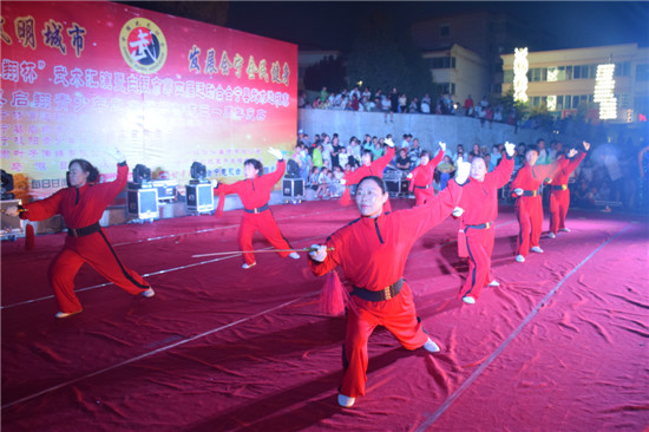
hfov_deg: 67.4
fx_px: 486
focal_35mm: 27
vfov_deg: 47.9
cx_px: 324
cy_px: 216
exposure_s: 1/60
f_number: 3.5
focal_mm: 18
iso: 1100
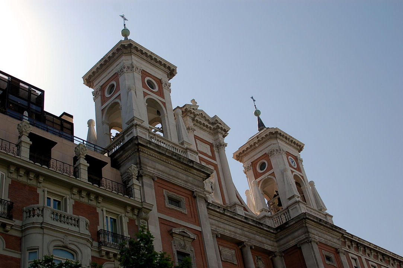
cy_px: 134
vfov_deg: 29.8
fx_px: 503
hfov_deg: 43.6
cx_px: 202
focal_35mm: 45
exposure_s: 1/1250
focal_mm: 30
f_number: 4.5
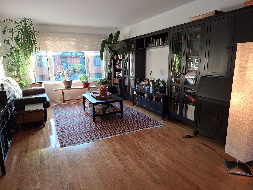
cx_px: 126
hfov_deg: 73.9
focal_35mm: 23
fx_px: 168
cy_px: 95
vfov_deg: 58.9
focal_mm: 5.54
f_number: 1.8
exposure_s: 1/40
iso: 25
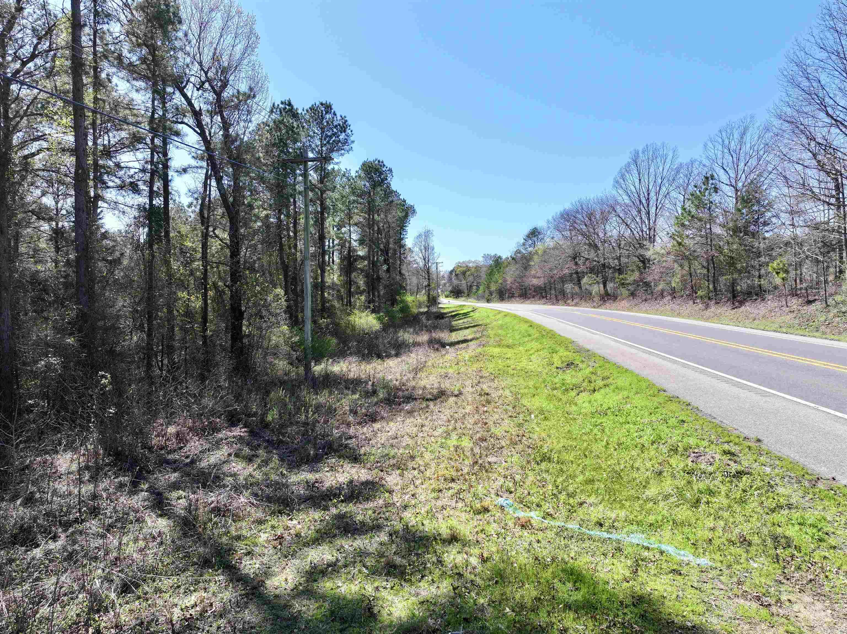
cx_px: 424
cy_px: 317
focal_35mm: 24
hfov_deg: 71.6
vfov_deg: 56.8
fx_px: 587
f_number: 2.8
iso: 250
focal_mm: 12.29
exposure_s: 1/1600
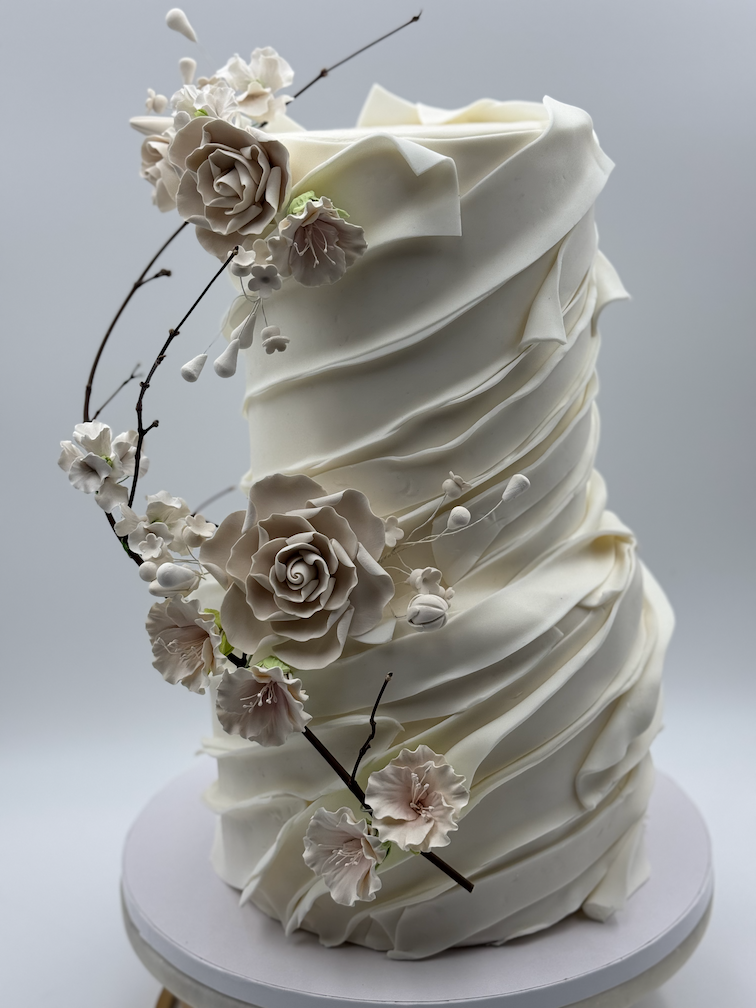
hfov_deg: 30.3
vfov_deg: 39.7
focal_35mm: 48
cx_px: 378
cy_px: 504
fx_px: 1398
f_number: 1.78
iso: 64
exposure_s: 1/900
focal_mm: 6.76
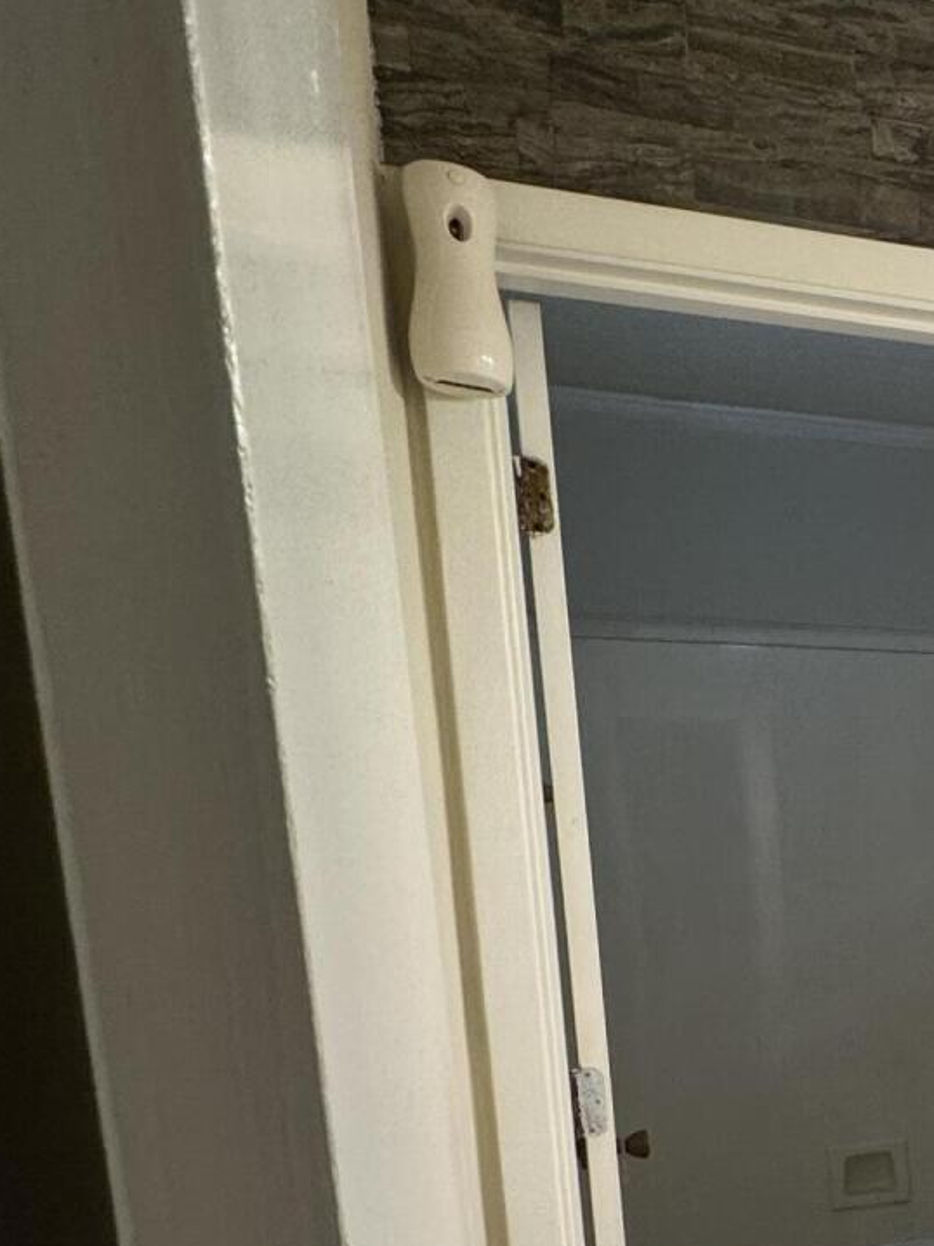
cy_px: 1036
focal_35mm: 39
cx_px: 1252
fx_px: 1404
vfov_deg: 44.9
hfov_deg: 29.0
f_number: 2.2
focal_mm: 2.22
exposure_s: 1/120
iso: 160
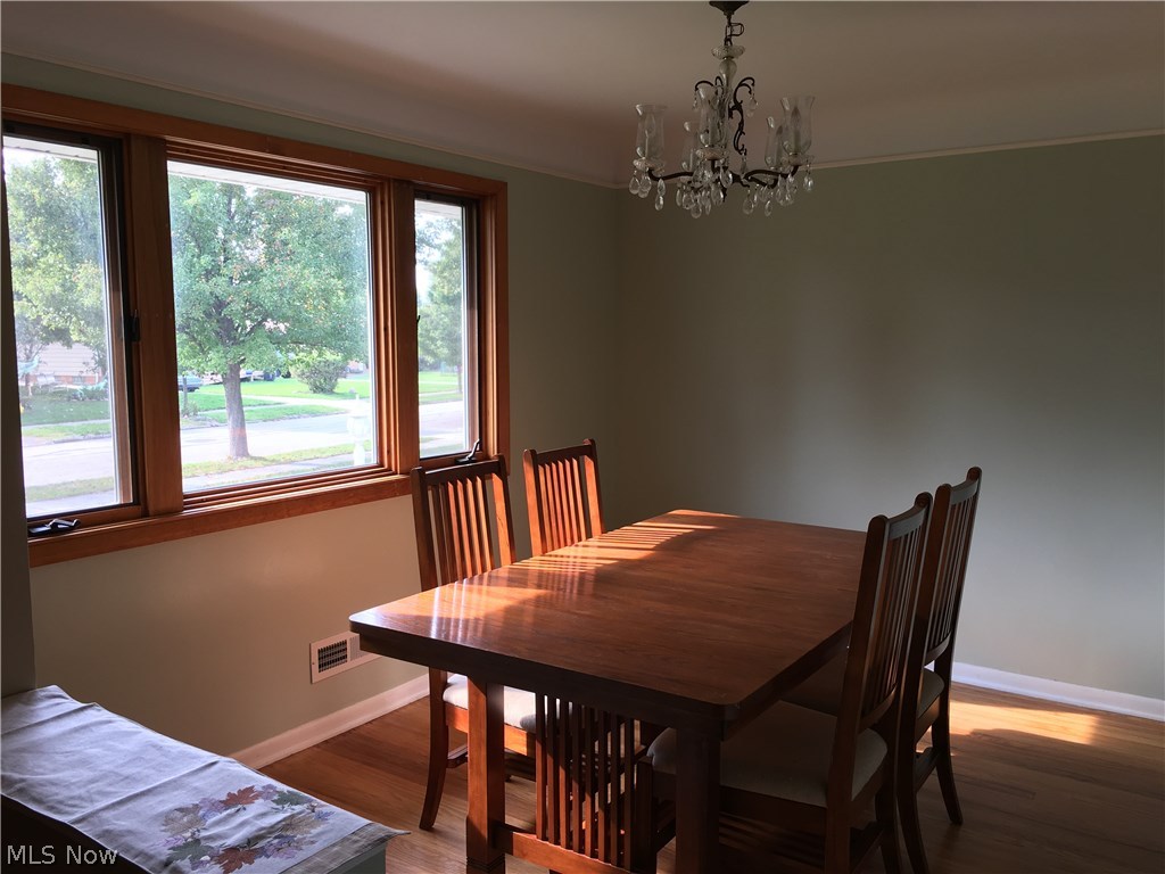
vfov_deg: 48.2
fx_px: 976
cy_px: 437
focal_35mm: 29
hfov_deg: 61.7
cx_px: 582
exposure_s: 1/40
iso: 25
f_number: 2.2
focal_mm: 4.15
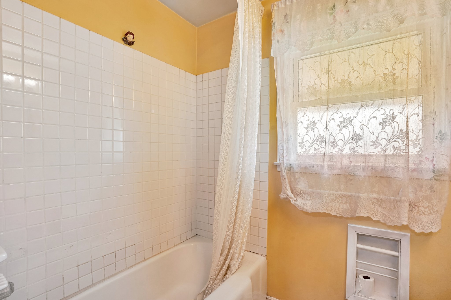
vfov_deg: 73.7
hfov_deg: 96.7
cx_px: 226
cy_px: 150
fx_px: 200
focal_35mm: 16
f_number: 8
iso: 400
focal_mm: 16
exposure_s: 1/15
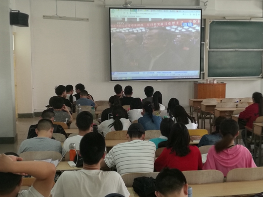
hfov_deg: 38.9
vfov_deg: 29.7
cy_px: 96
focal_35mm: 49
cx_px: 144
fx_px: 372
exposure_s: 1/33.3
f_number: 2
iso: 125
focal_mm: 4.04
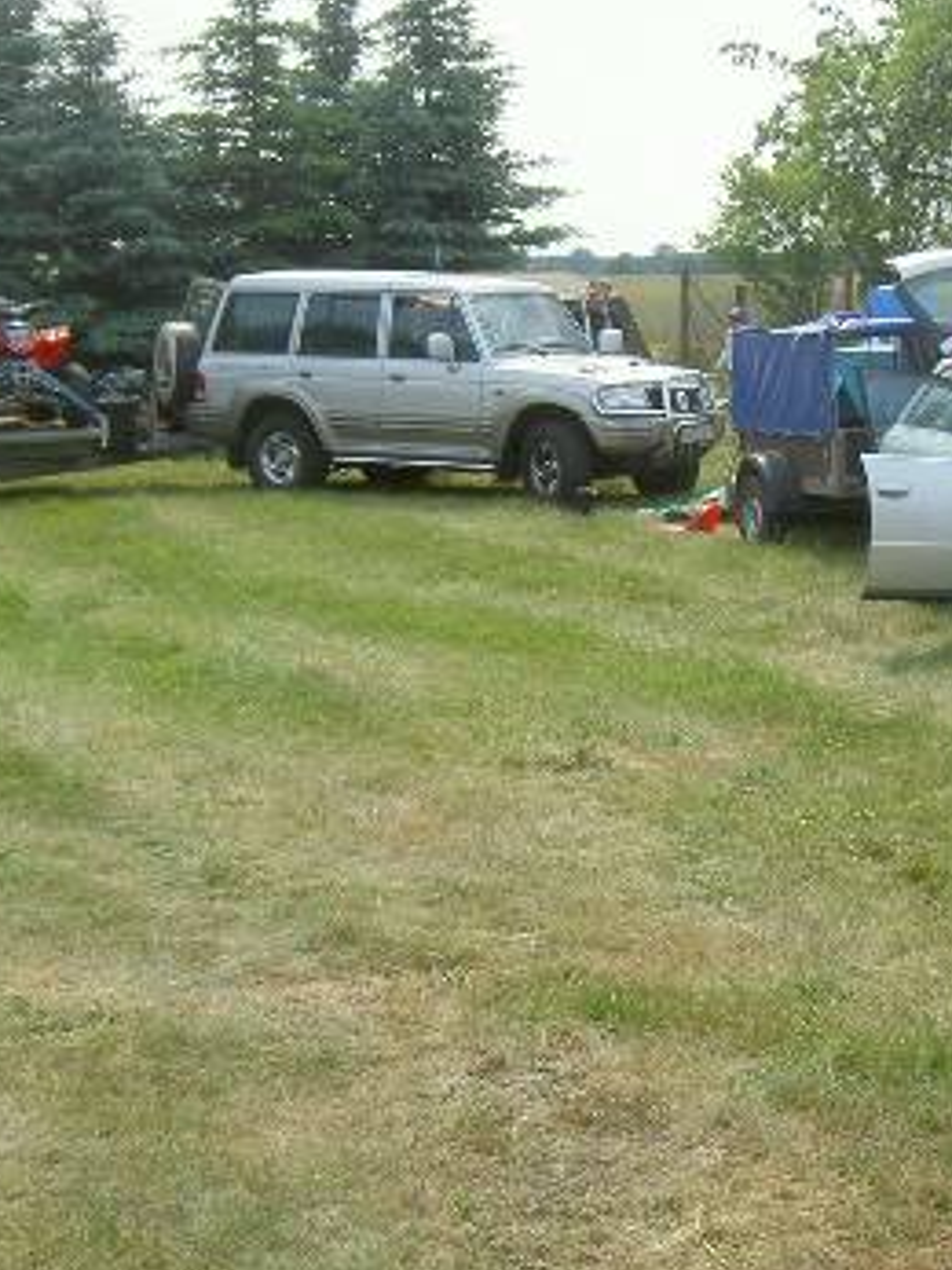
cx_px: 762
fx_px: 2642
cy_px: 604
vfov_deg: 27.0
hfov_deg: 20.2
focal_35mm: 72
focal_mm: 8
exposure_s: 1/250
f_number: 4.7
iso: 50
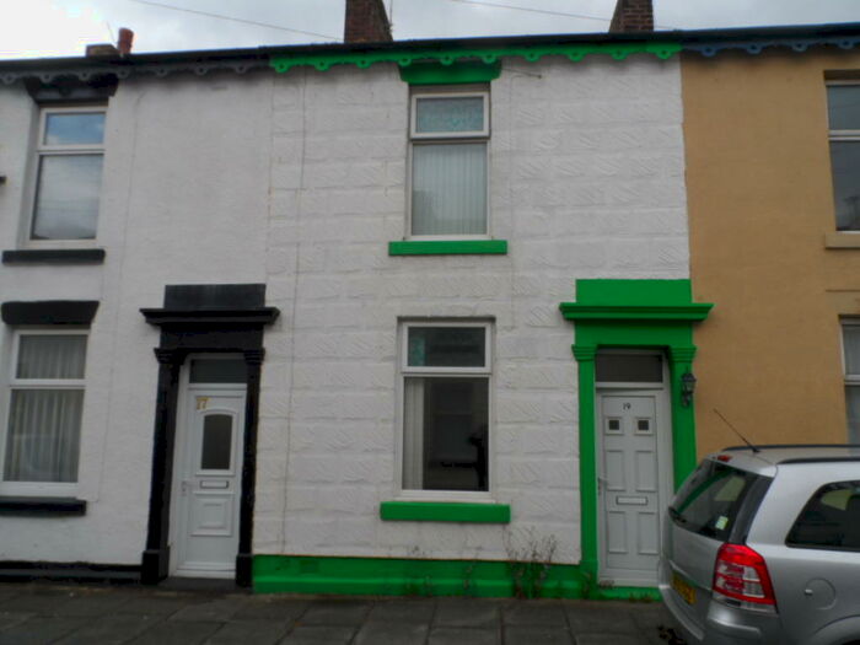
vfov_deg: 56.8
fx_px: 596
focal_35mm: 24
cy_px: 322
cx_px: 430
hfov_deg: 71.6
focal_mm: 4
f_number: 4.5
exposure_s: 1/350
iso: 80
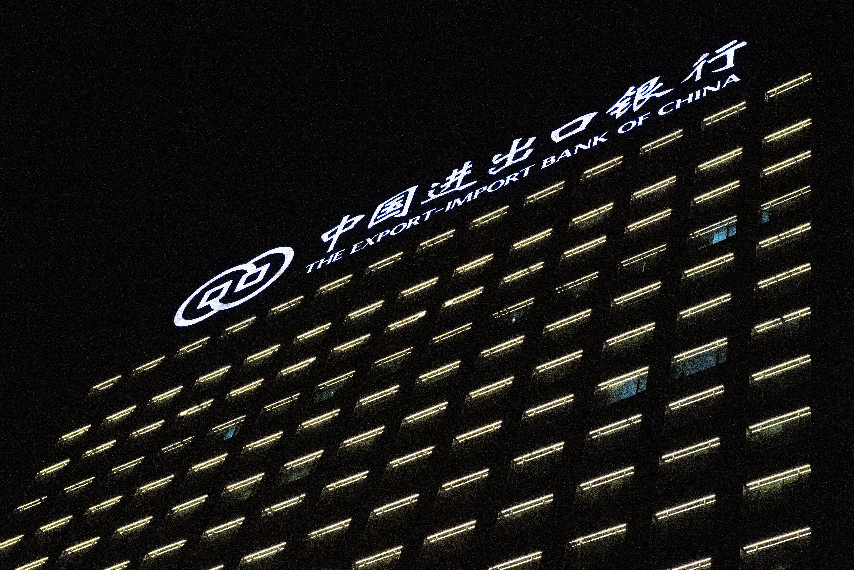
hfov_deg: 28.8
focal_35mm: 70
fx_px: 1660
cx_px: 427
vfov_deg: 19.5
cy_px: 285
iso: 12800
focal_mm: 70
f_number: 8
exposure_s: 1/1000
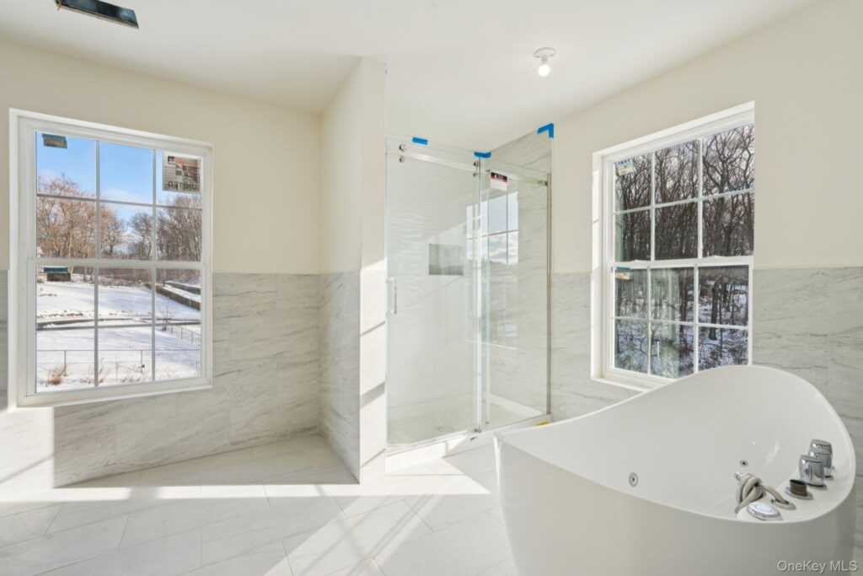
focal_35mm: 16
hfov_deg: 95.0
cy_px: 288
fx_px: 396
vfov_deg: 72.1
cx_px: 432
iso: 100
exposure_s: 1/60
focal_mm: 16.5
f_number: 9
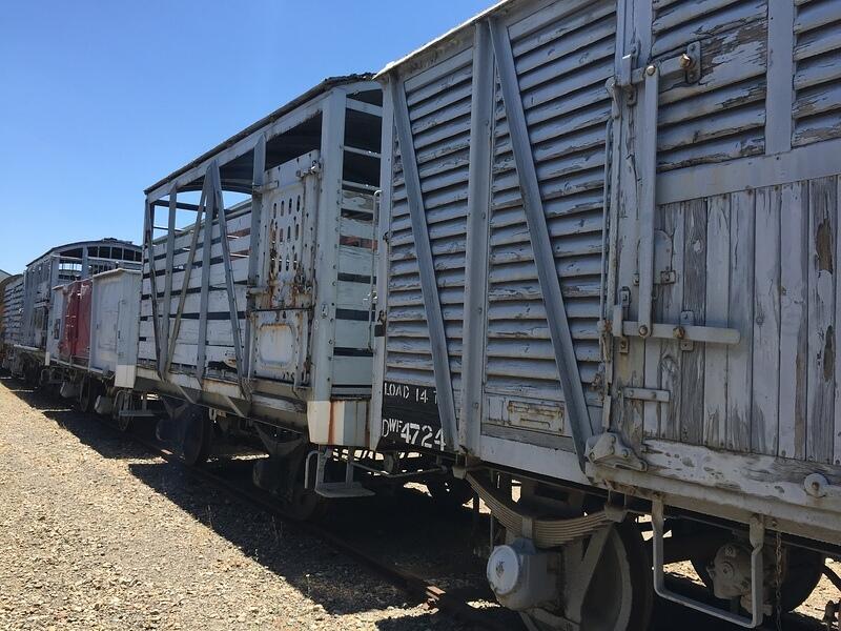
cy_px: 316
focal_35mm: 29
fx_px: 705
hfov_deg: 61.7
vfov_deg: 48.2
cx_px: 420
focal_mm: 4.15
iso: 32
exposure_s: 1/1163
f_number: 2.2
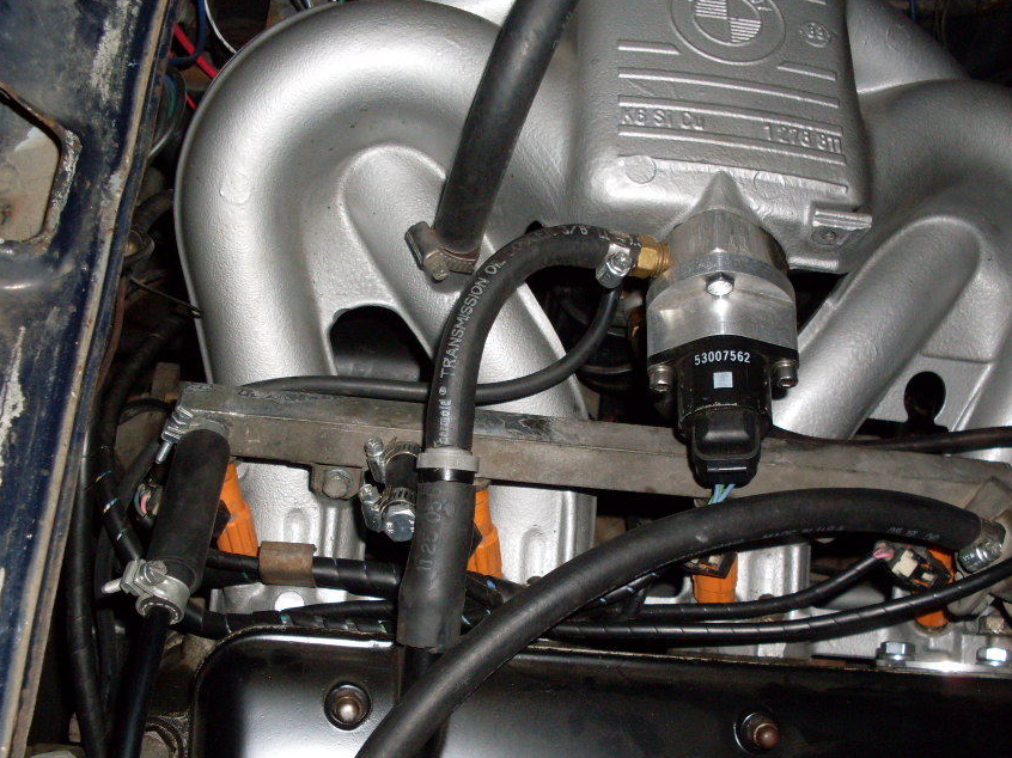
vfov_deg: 31.5
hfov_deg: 41.2
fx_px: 1344
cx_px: 512
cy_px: 434
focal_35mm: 46
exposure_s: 1/45
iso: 100
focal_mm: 6.3
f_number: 2.8
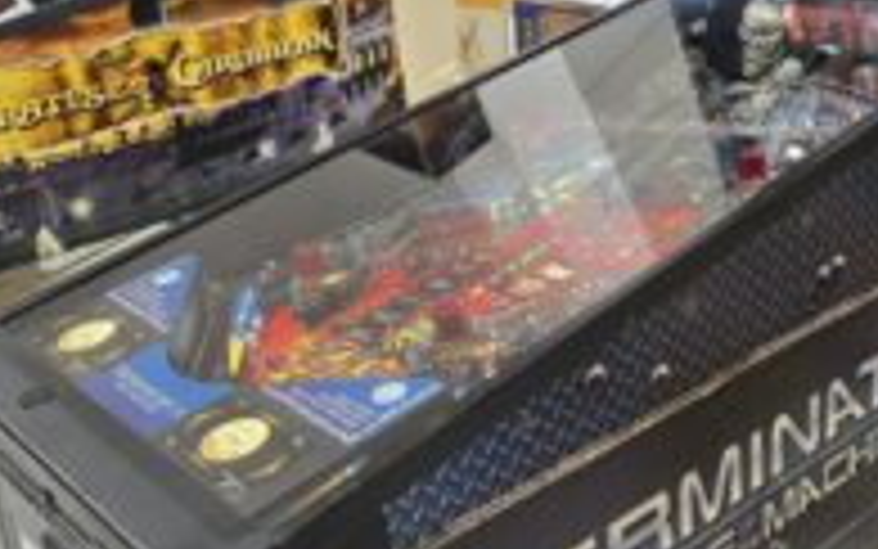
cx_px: 590
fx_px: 1197
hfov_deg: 39.8
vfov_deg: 25.6
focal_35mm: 50
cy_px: 162
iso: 125
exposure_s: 1/100
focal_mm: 6.3
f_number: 1.7
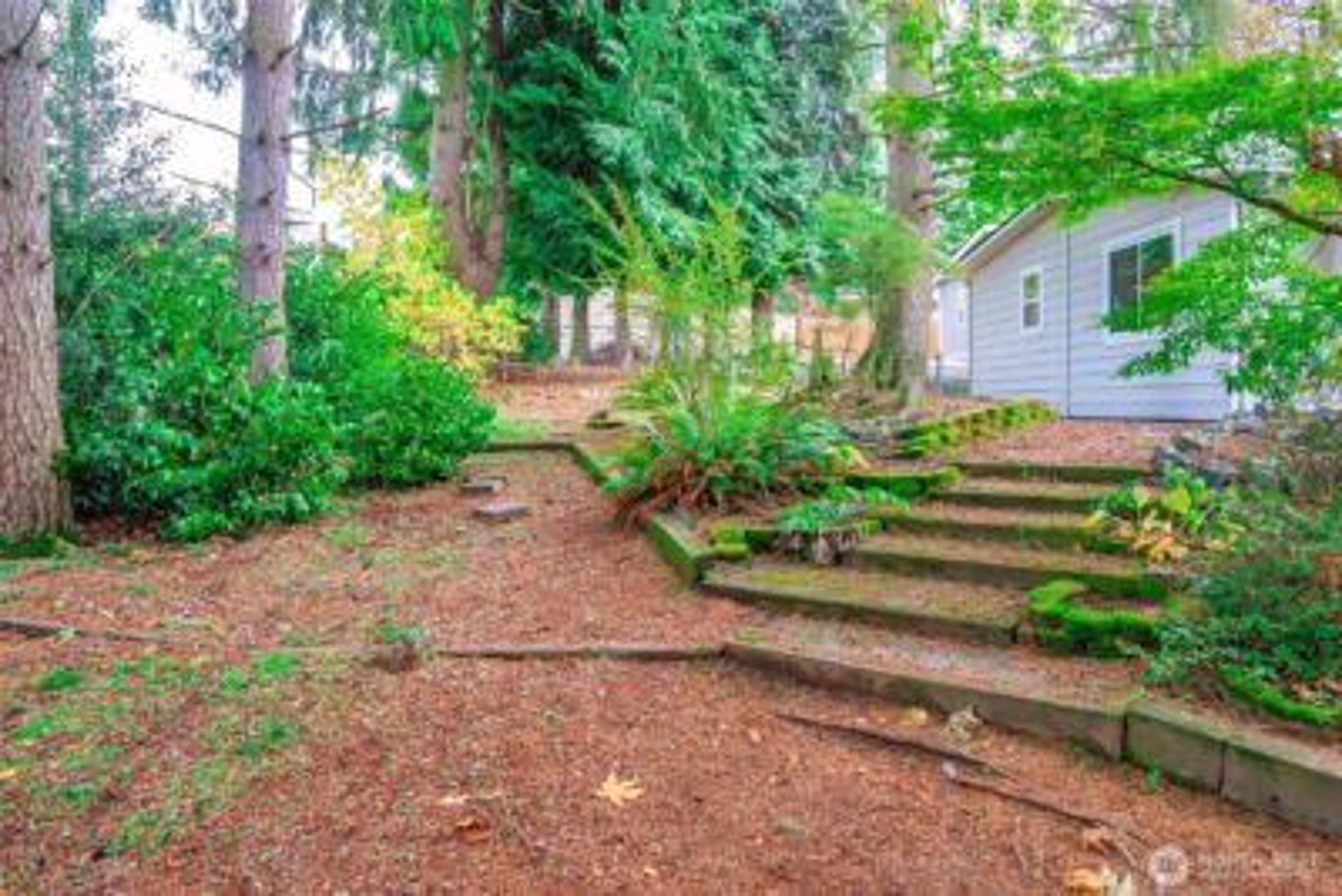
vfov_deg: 55.1
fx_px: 858
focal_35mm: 23
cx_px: 671
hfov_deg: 76.1
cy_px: 448
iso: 500
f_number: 7.1
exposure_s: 1/30
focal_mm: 23
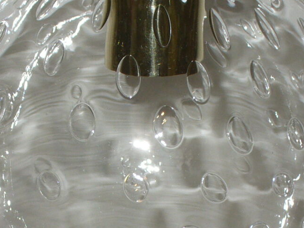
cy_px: 211
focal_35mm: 117
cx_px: 117
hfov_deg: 16.8
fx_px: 1028
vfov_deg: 12.6
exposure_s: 1/30
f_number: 2.8
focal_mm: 6.1
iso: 80
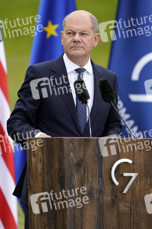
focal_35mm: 400
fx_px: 2538
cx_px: 76
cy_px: 114
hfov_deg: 3.4
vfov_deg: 5.2
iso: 500
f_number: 5.6
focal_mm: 400
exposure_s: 1/640
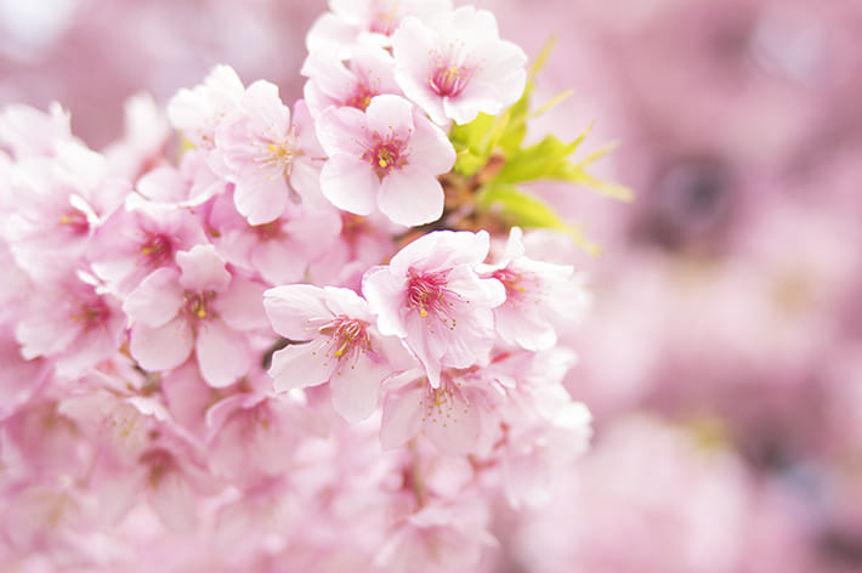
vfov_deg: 29.2
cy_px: 286
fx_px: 1100
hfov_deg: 42.8
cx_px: 431
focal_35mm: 46
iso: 100
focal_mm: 31
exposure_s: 1/800
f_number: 2.5
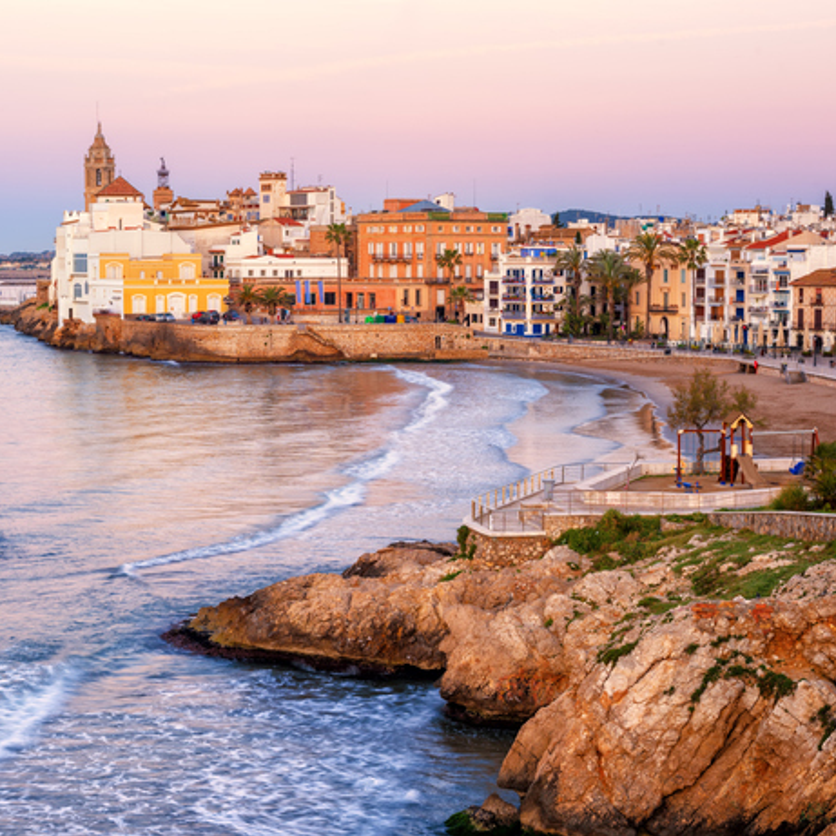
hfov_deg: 63.8
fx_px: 656
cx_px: 296
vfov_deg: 65.0
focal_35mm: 24
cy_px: 423
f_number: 45
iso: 64
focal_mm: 18
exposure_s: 1/2.5
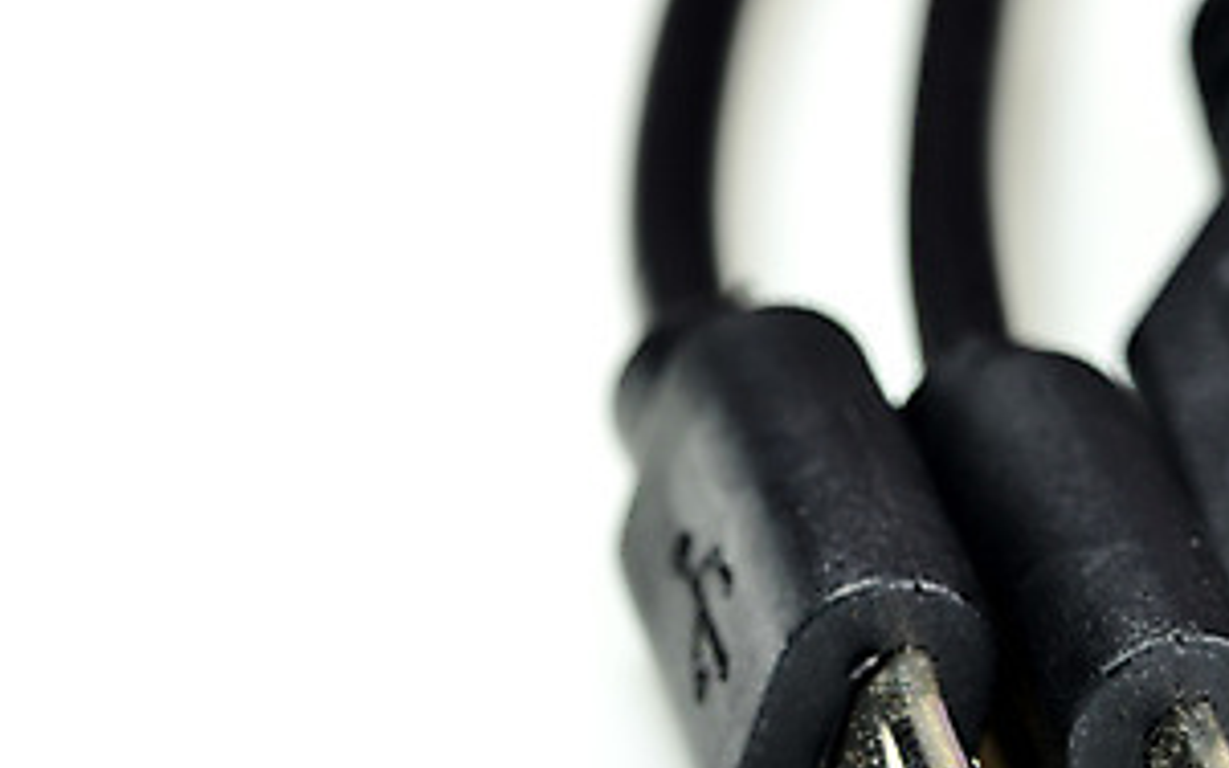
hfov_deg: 9.8
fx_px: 7133
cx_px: 1160
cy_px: 323
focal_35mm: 213
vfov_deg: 6.2
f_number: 18
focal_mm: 105
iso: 200
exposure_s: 1/20
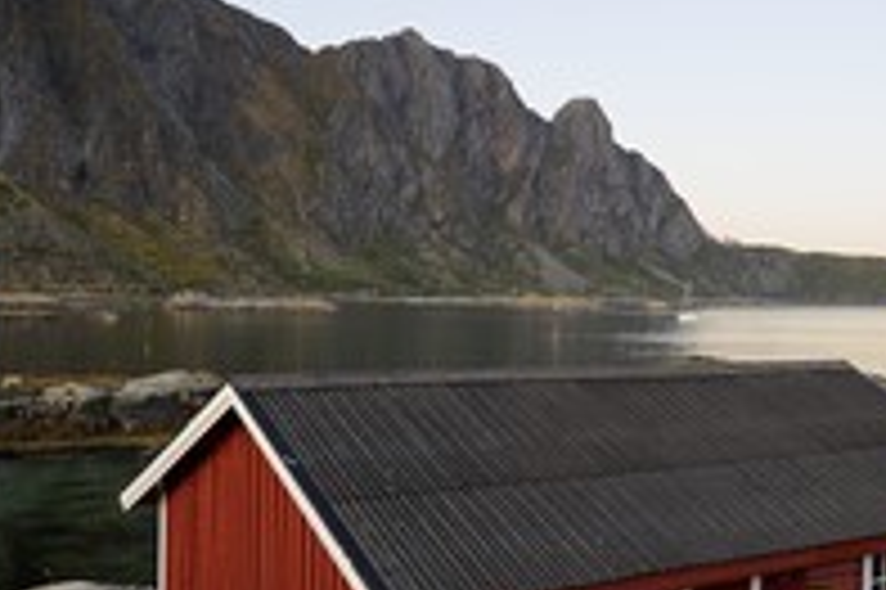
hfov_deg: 41.8
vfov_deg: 28.6
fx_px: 1156
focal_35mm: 47
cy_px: 297
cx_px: 526
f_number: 4.5
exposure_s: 1/80
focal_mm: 22
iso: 200
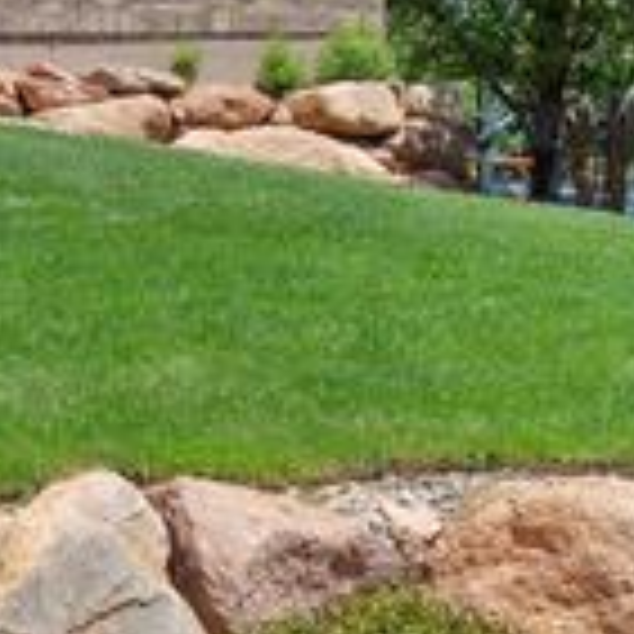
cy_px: 13
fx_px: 2238
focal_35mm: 108
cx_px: -544
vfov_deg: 15.8
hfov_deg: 14.1
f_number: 11
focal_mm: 28
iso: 100
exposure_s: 1/50
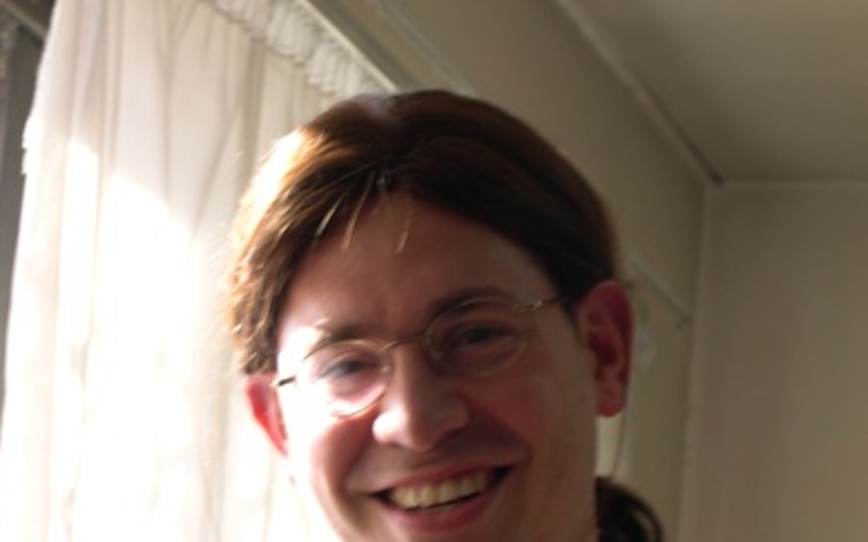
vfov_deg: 9.4
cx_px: 475
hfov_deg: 15.0
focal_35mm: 139
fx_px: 3288
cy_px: 350
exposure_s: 1/35.4
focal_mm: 24
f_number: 4.9
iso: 100
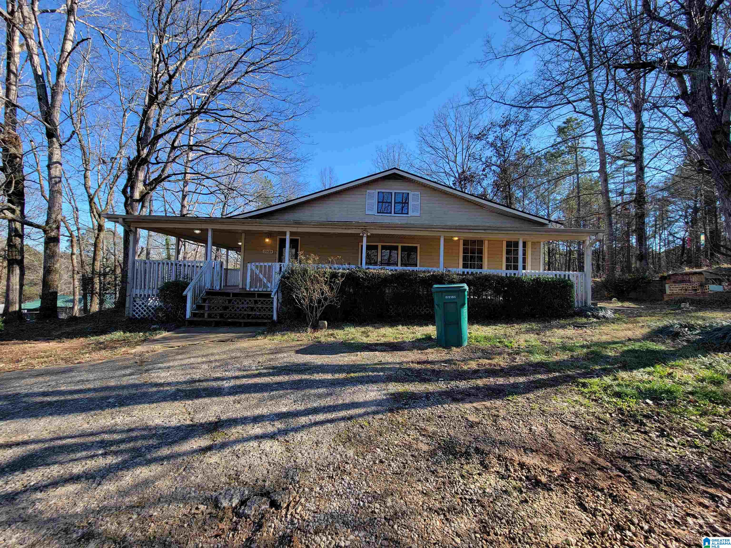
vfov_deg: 89.9
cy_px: 274
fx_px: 275
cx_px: 366
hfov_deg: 106.2
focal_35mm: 13
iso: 50
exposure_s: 1/509
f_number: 2.2
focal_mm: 2.2
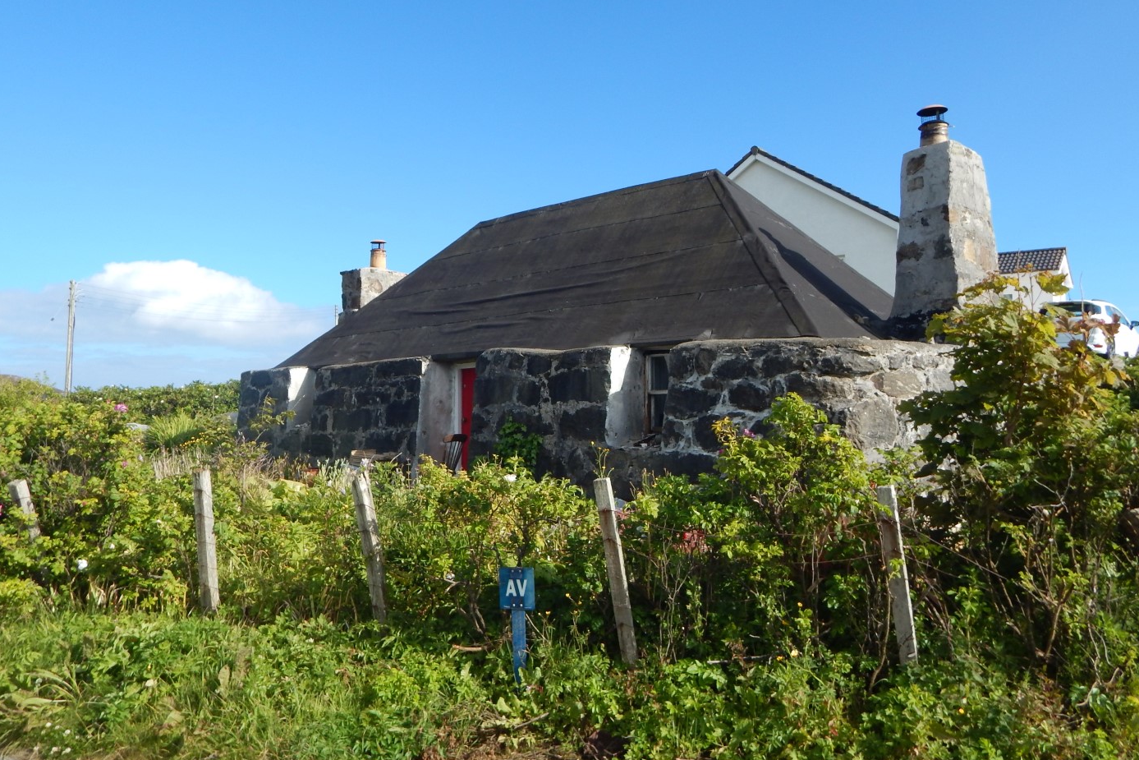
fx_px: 854
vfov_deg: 47.9
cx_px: 575
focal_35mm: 27
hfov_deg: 67.4
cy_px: 352
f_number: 3.1
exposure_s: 1/1250
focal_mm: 4.5
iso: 125
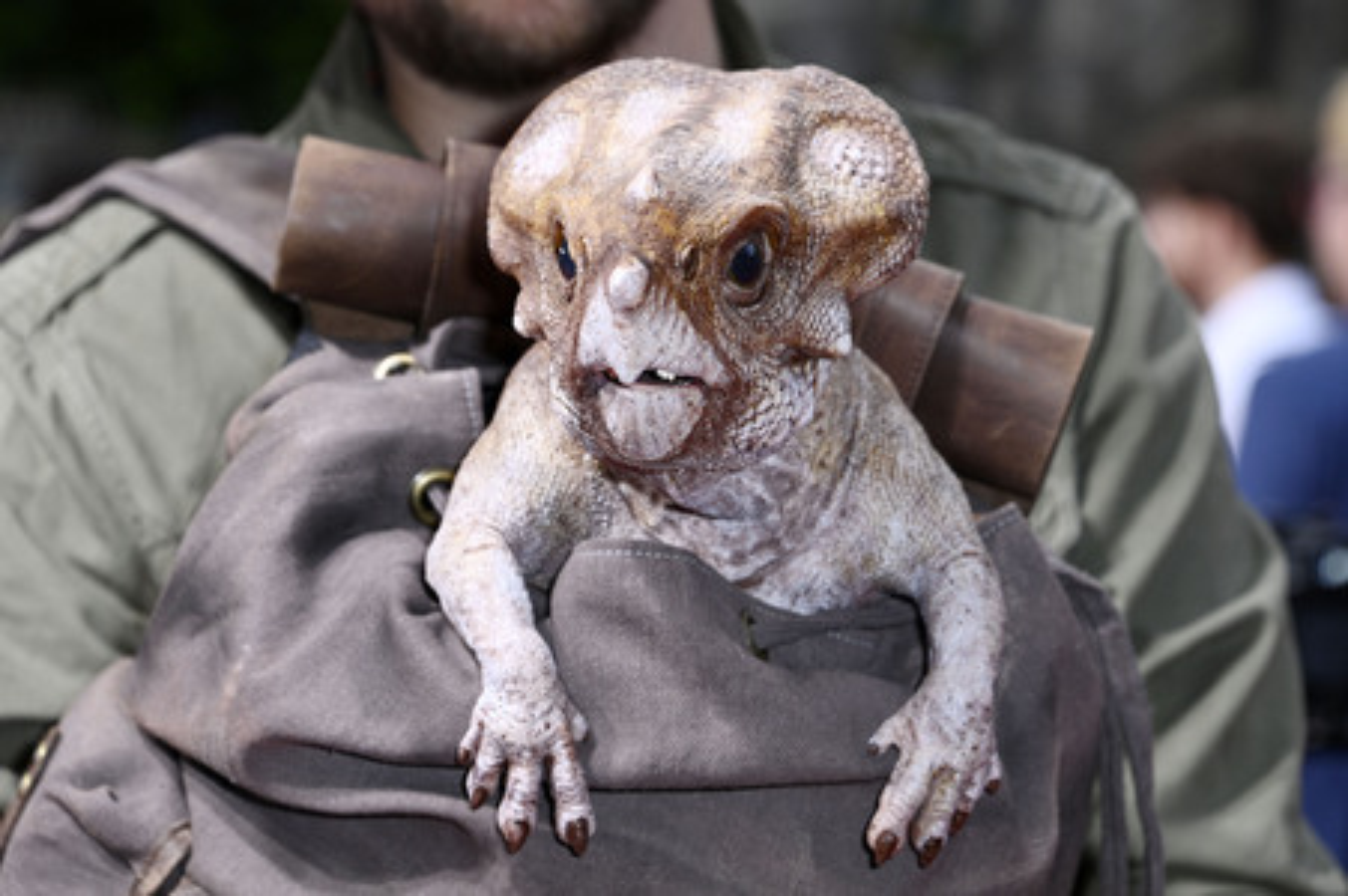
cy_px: 448
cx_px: 674
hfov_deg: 12.1
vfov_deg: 8.1
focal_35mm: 170
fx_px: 6361
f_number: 7.1
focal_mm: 170
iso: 250
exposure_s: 1/200
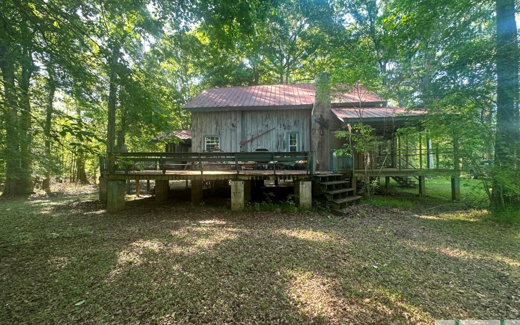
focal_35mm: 15
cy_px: 160
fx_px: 213
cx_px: 261
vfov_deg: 74.8
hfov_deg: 101.5
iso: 100
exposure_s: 1/99
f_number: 2.2
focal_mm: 2.22
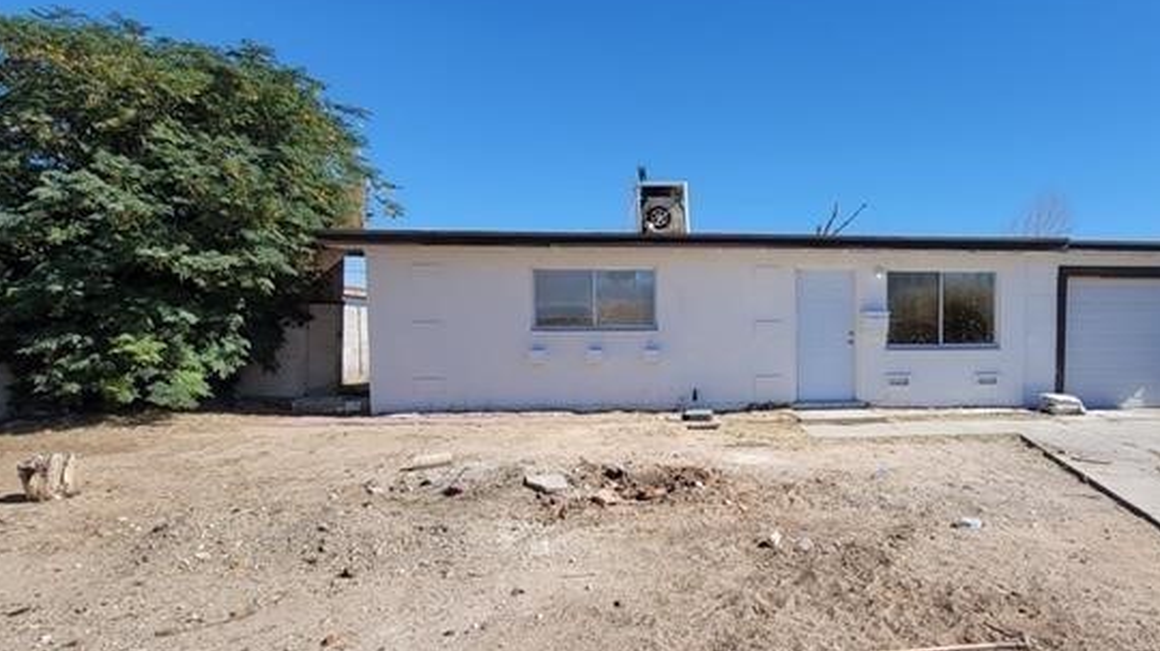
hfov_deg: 81.1
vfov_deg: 53.3
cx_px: 773
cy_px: 374
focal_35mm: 21
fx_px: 646
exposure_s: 1/2077
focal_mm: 2.2
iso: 64
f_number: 2.2
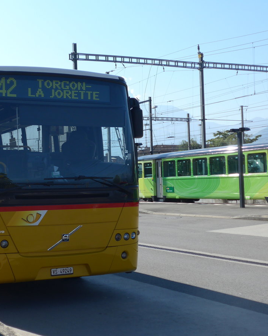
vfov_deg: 31.5
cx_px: 85
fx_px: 595
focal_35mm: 60
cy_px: 168
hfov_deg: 25.2
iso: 80
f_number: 3
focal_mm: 9.5
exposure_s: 1/1300
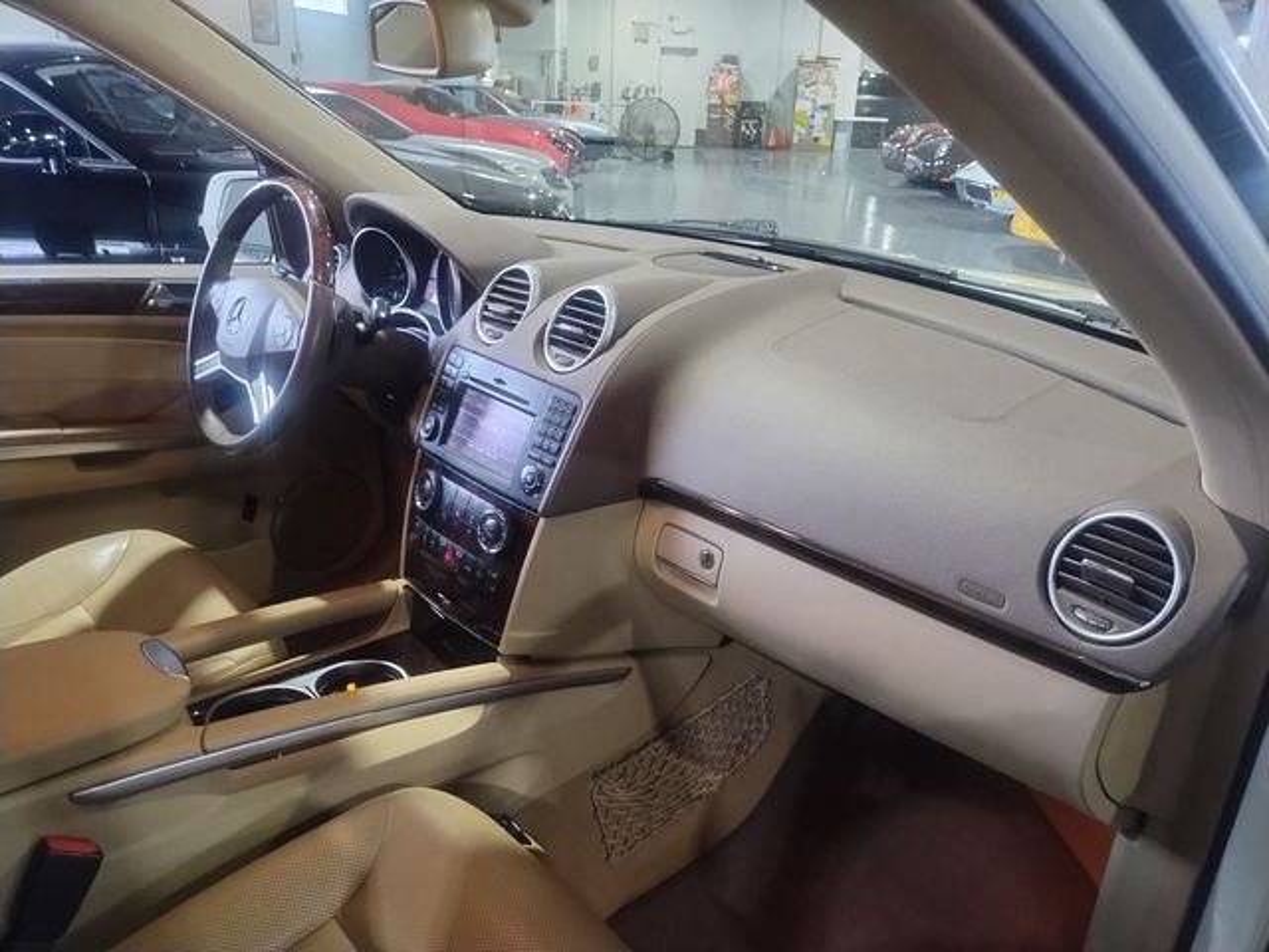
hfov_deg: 69.4
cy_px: 476
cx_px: 634
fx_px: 916
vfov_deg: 54.9
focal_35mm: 25
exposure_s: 1/40
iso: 222
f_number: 1.7
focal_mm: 4.71
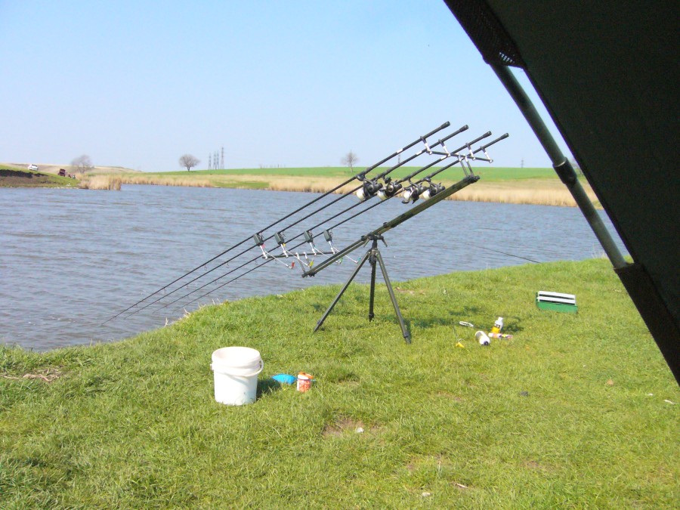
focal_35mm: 35
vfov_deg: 40.7
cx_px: 340
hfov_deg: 52.6
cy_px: 255
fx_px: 688
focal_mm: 5.8
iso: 400
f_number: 5.6
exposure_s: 1/1600
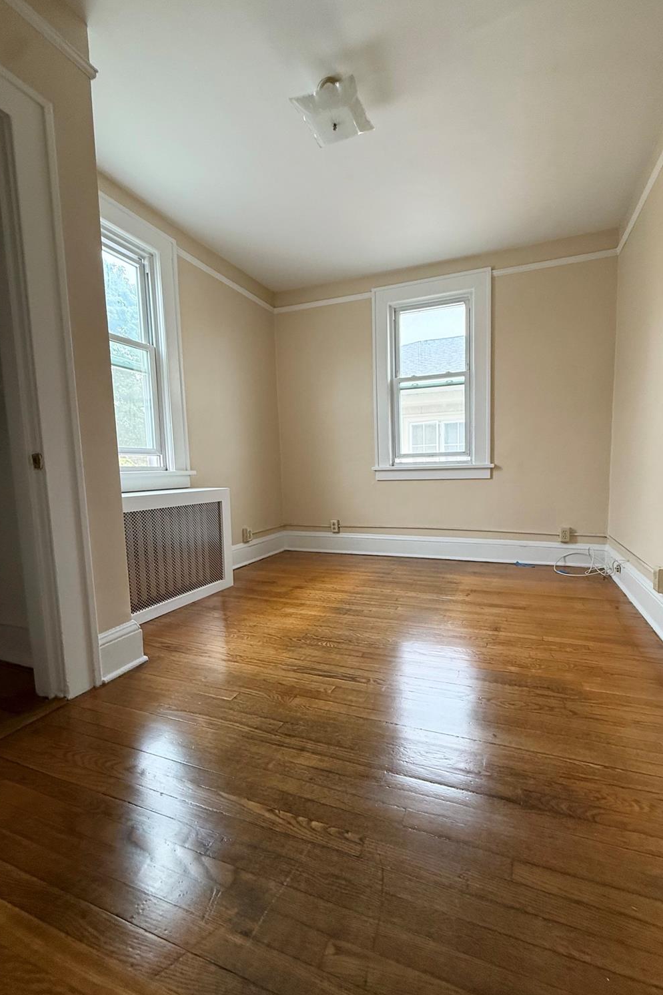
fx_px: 414
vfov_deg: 100.4
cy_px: 509
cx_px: 375
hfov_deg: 77.0
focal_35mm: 15
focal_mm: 2.22
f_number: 2.2
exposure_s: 1/99
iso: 160
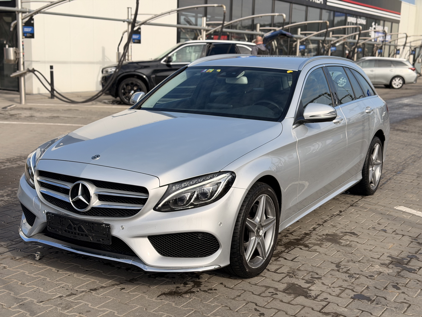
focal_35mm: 48
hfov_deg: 39.7
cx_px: 211
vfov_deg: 30.3
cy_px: 158
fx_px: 585
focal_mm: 6.76
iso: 64
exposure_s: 1/4587
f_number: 1.78
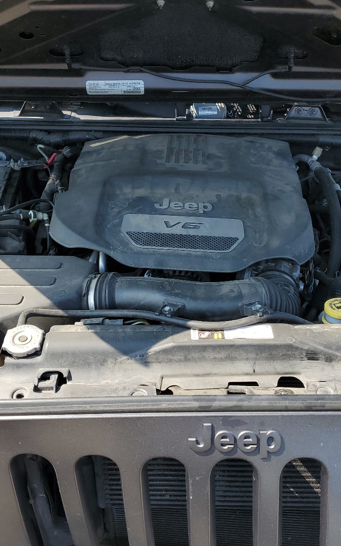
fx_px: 550
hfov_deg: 34.4
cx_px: 198
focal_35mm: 37
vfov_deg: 52.7
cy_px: 272
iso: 50
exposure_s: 1/1000
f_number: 1.5
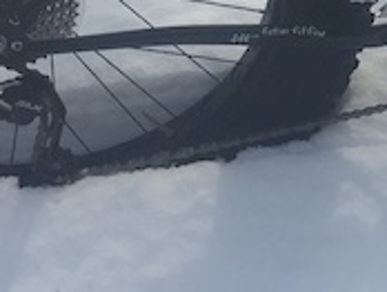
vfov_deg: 10.5
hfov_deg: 14.2
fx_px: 1489
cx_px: 518
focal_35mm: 133
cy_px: -245
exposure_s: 1/1163
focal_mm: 4.15
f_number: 2.2
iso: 32
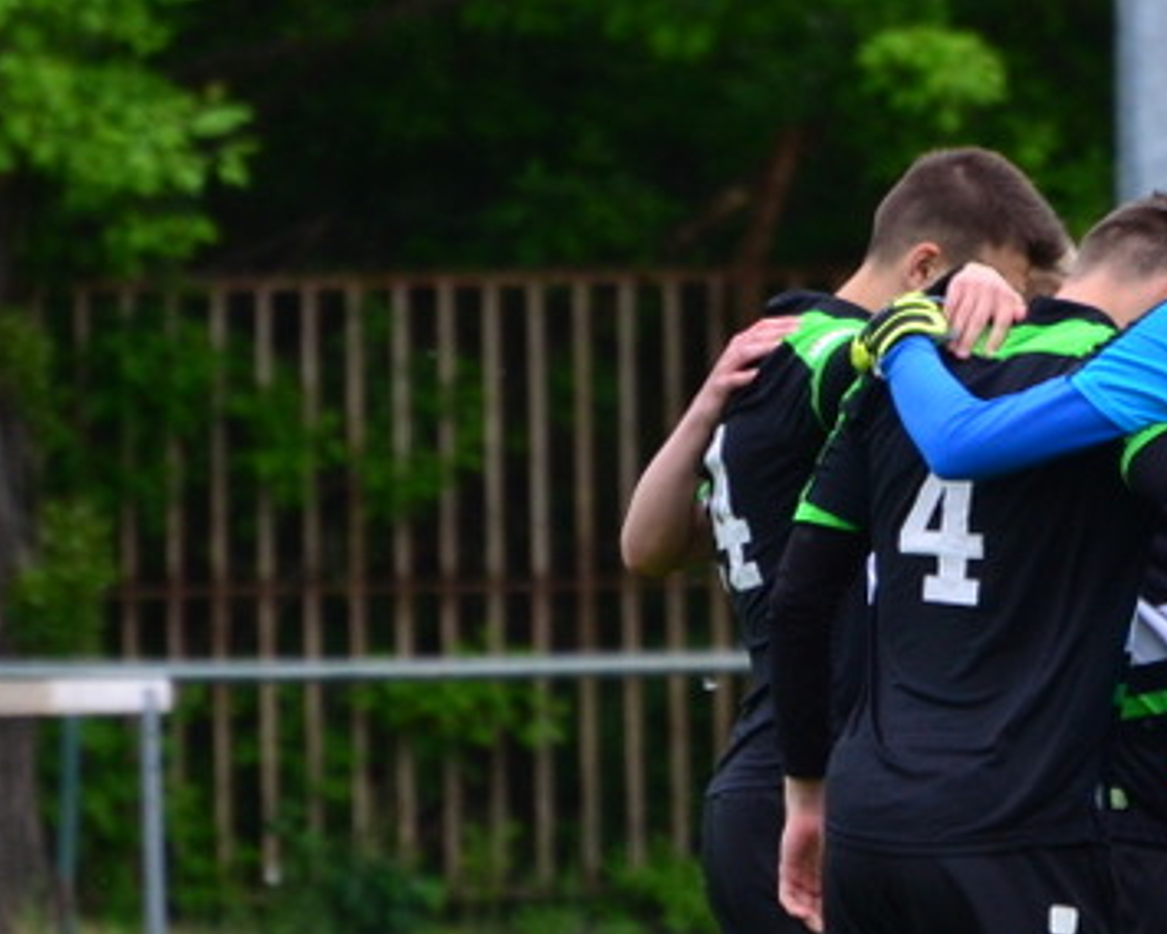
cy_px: 860
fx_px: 49183
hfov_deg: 1.4
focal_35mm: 1424
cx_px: 1506
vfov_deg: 1.1
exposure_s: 1/500
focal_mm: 300
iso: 500
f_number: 5.6
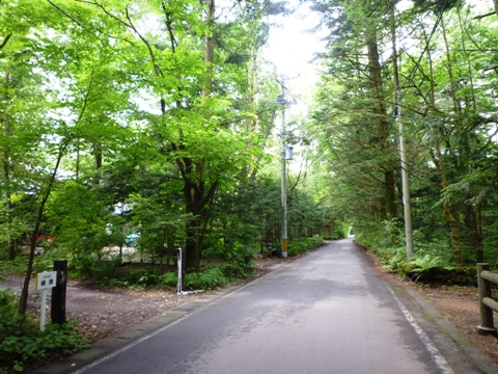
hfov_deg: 69.4
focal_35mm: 25
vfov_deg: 54.9
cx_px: 249
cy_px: 187
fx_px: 360
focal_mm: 4.4
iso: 125
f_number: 2.8
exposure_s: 1/30
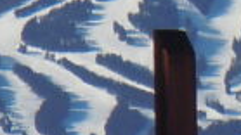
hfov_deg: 1.2
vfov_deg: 0.7
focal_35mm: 1844
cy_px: 29
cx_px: 595
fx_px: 11777
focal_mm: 41.2
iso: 100
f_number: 9.6
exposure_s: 1/250
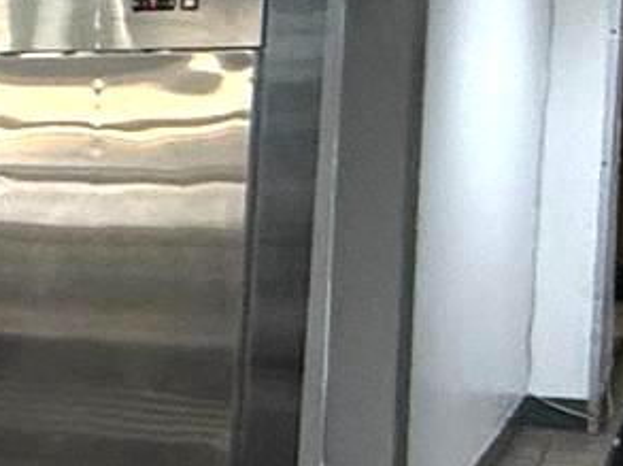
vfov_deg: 15.1
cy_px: 230
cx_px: -1340
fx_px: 1762
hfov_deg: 10.8
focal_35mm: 98
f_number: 2.2
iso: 320
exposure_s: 1/120
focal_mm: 2.22
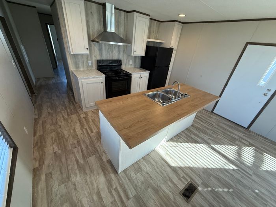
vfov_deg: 85.7
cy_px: 104
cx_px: 138
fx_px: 112
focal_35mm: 14
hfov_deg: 102.1
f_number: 2.2
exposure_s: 1/120
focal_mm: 2.22
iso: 160
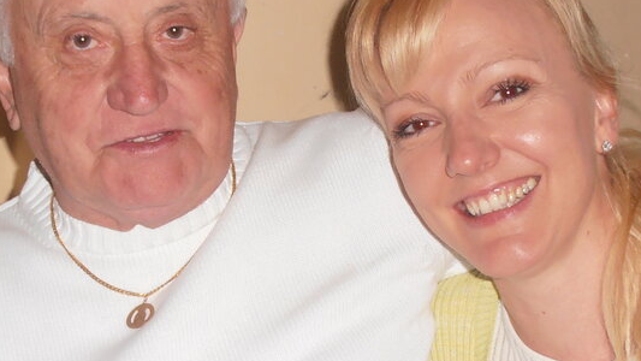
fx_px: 1836
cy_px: 218
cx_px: 313
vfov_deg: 11.2
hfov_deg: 19.8
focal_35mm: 108
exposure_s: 1/40
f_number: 4.2
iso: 125
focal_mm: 7.87
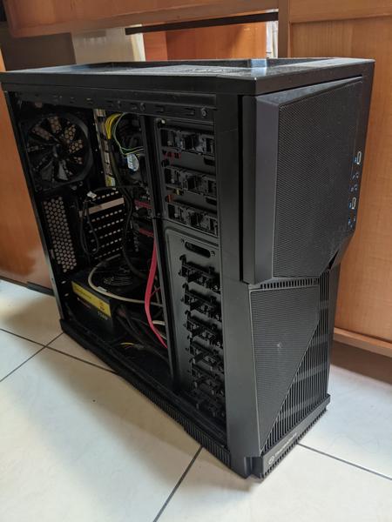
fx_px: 408
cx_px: 196
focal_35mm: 27
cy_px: 261
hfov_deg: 51.4
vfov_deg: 65.3
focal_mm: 4.44
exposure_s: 1/24
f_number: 1.8
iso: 403
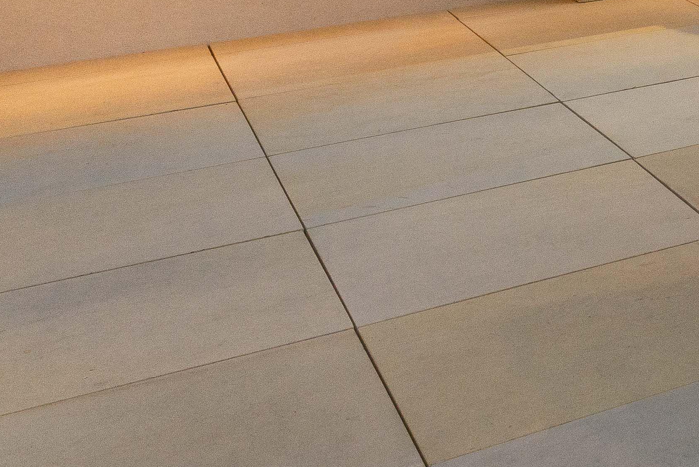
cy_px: -274
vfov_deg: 15.8
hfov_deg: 17.7
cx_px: 1424
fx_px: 1513
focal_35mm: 78
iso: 640
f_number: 8
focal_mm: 16.4
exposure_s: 1/25
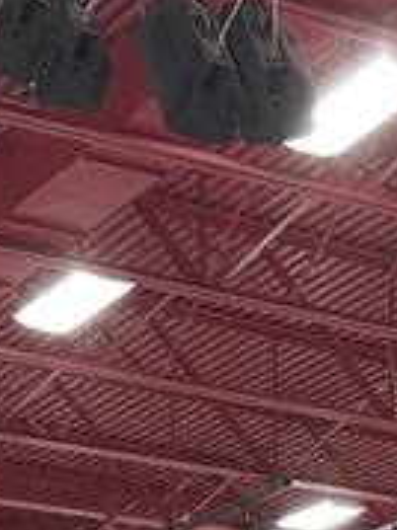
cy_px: 1365
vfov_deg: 10.8
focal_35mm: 149
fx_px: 2281
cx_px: 287
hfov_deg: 9.9
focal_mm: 5.96
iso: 200
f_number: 1.6
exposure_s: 1/60
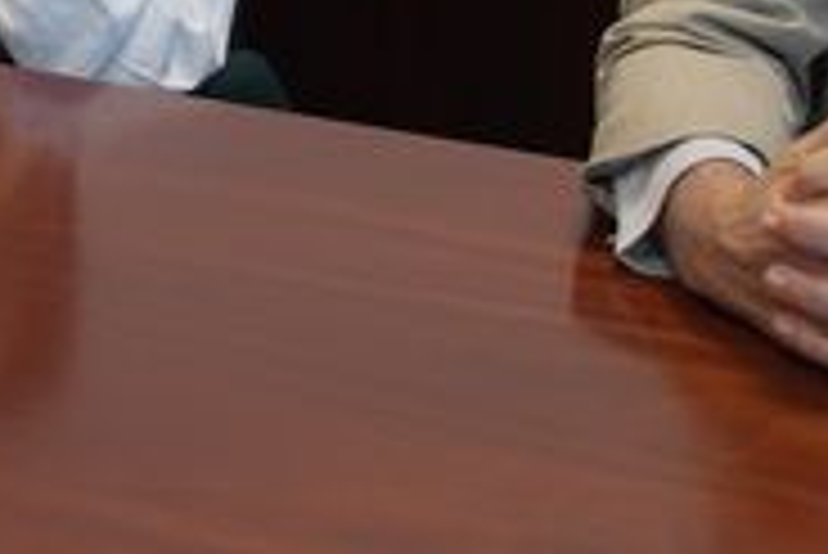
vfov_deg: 8.1
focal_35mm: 167
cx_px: -346
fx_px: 3844
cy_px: -252
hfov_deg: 11.8
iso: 400
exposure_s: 1/60
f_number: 3.5
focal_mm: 20
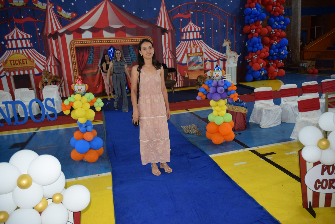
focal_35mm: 27
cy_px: 112
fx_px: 251
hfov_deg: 67.3
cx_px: 168
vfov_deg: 48.0
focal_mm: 18
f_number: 3.5
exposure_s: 1/60
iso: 900
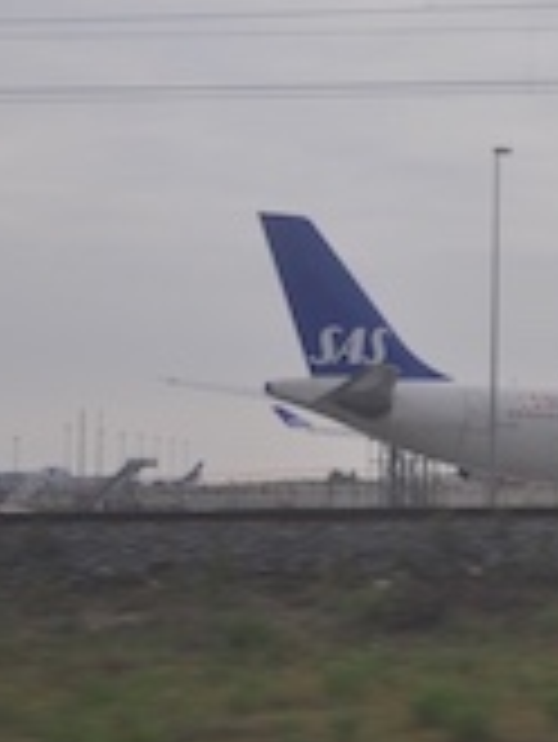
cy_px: 189
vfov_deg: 16.5
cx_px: 734
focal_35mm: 119
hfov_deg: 12.1
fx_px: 2554
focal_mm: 34
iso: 320
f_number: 5.6
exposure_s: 1/125
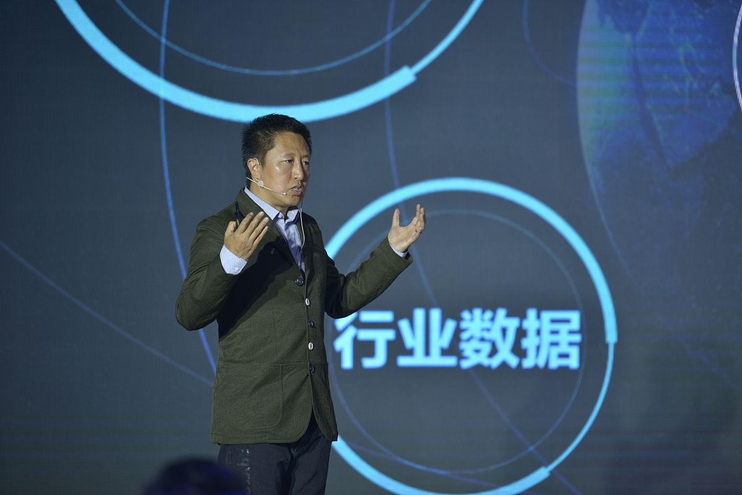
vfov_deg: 6.9
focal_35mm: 200
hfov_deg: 10.3
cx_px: 371
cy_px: 248
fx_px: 4123
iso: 320
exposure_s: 1/100
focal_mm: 200
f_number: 2.8
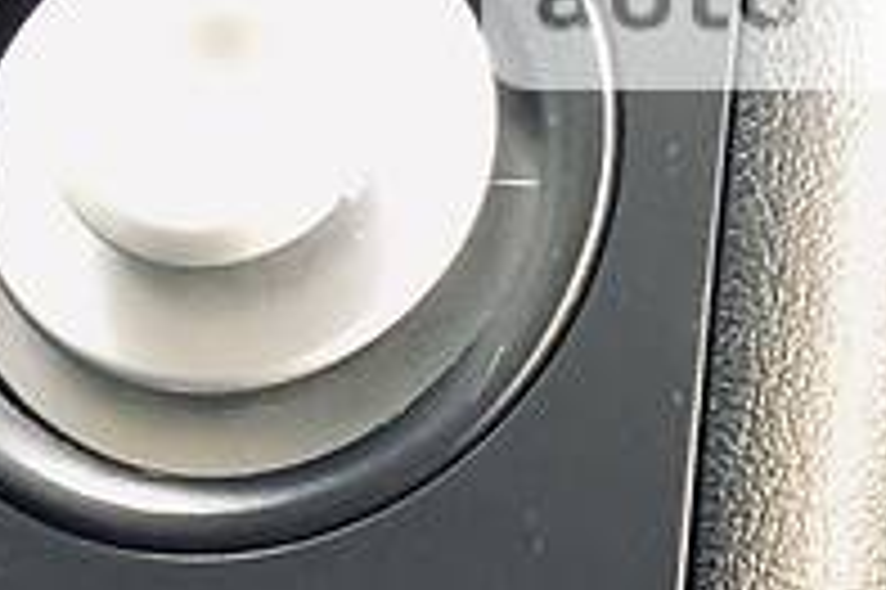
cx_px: -603
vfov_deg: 6.1
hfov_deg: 9.0
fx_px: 5410
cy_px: 1194
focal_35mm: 220
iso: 160
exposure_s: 1/24
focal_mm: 6
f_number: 2.4
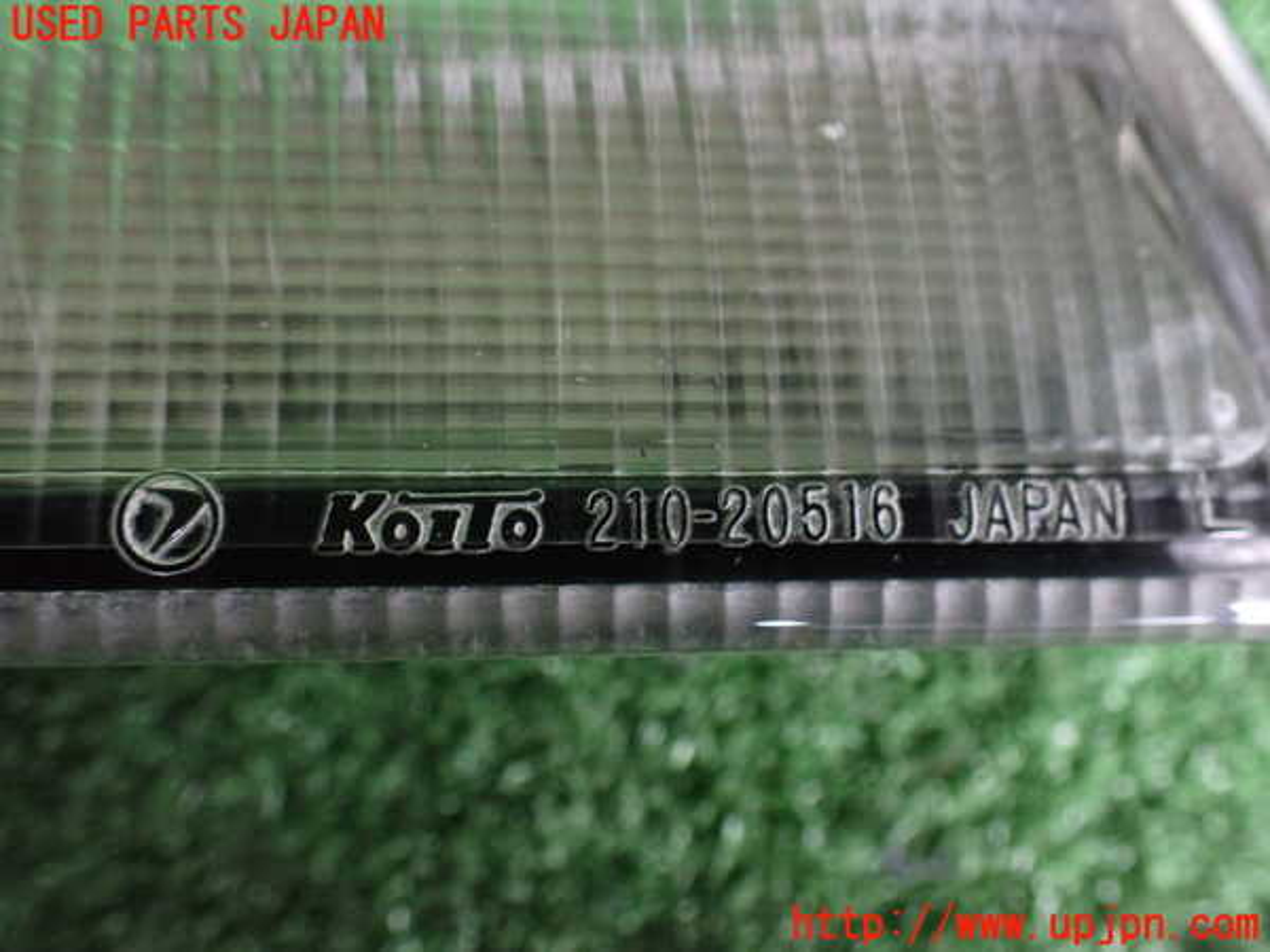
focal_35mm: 30
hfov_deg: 60.0
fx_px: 1101
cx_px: 635
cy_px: 476
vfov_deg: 46.8
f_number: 2.3
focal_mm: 5.4
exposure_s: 1/60
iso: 800
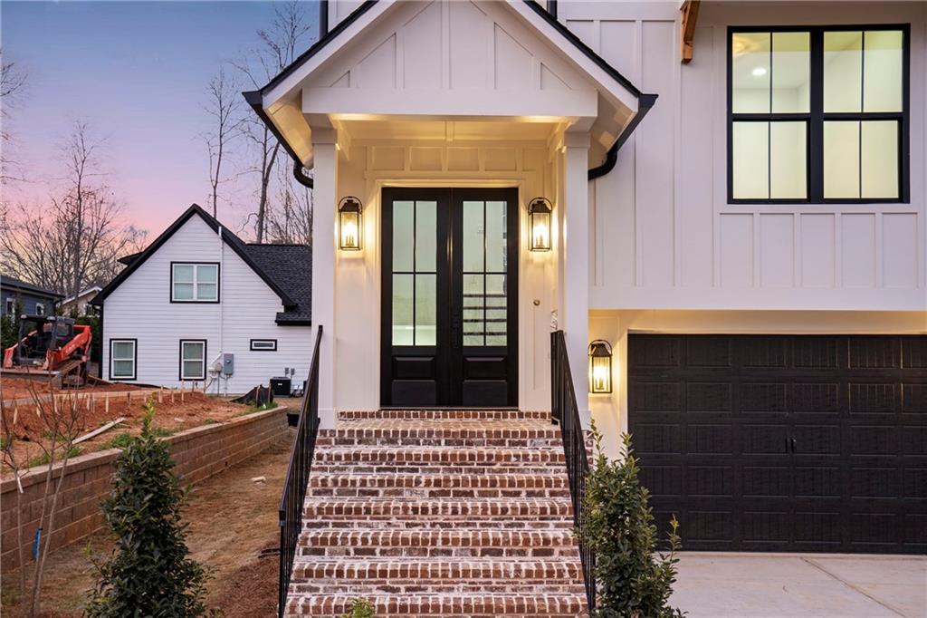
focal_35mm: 35
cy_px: 309
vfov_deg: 37.8
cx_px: 464
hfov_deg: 54.4
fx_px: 901
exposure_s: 1/4
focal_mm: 35
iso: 640
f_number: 8
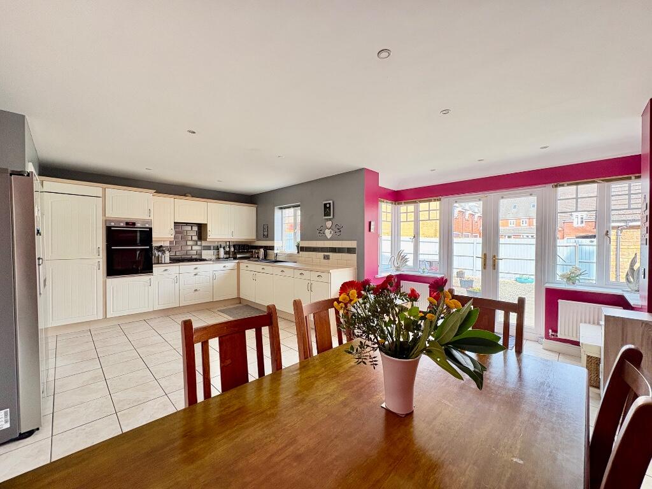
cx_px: 326
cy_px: 244
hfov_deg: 102.1
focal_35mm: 14
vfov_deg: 85.7
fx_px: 264
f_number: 2.2
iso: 250
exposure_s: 1/73
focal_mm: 2.22
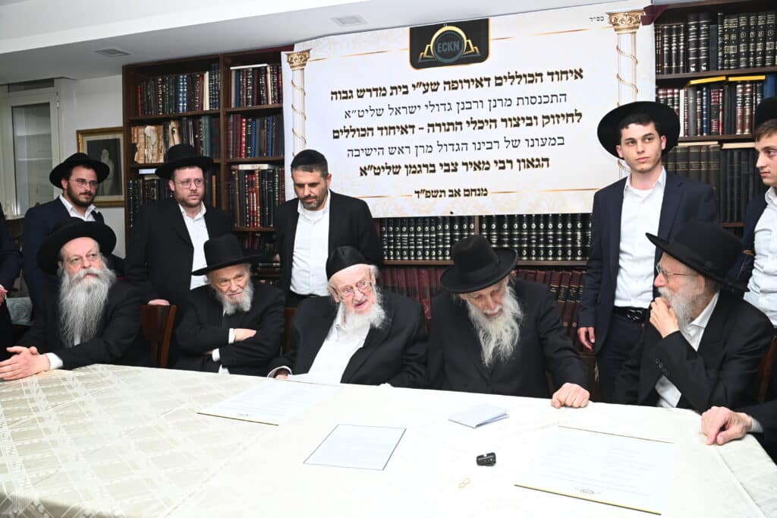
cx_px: 388
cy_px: 259
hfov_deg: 63.7
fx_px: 626
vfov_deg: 44.9
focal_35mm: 29
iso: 1600
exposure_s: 1/100
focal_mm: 29
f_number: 10
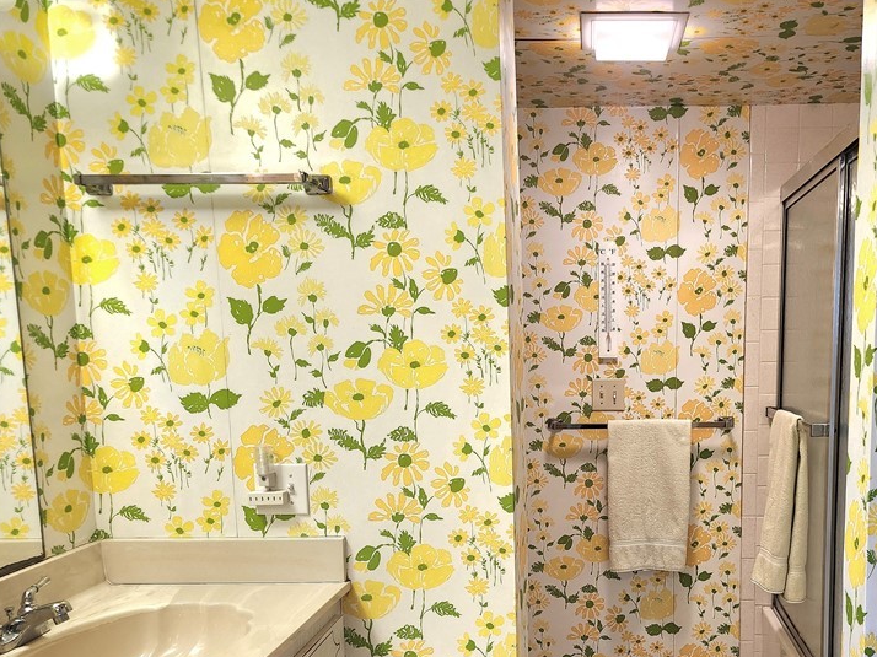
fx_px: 836
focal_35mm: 33
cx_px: 622
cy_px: 467
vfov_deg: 42.0
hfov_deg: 53.6
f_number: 1.8
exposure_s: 1/120
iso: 400
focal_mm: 5.54
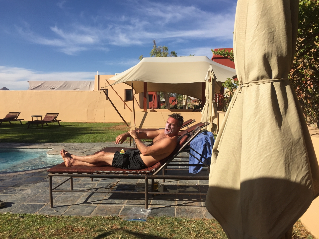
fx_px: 267
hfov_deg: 61.7
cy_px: 120
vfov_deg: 48.2
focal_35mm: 29
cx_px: 160
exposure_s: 1/2475
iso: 32
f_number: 2.2
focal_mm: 4.15
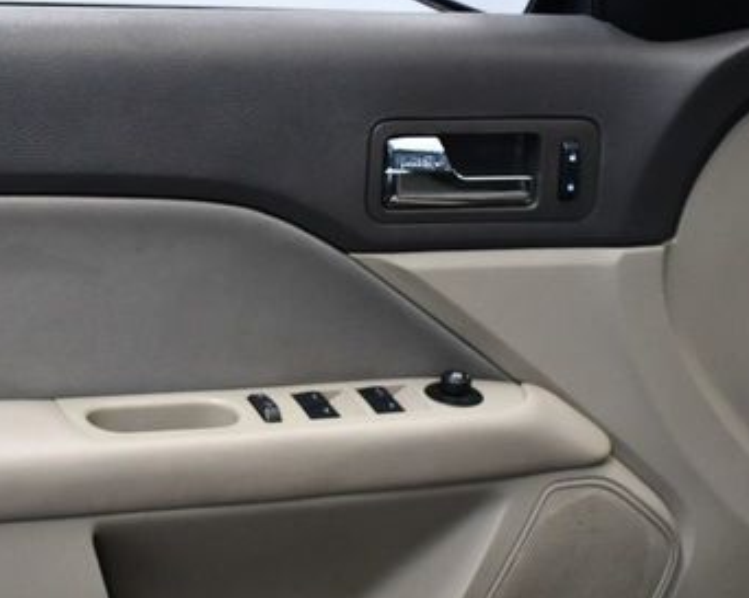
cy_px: 419
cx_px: 153
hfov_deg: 23.3
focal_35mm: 81
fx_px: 1794
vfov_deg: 18.8
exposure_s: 1/125
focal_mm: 23
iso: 1400
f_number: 3.8
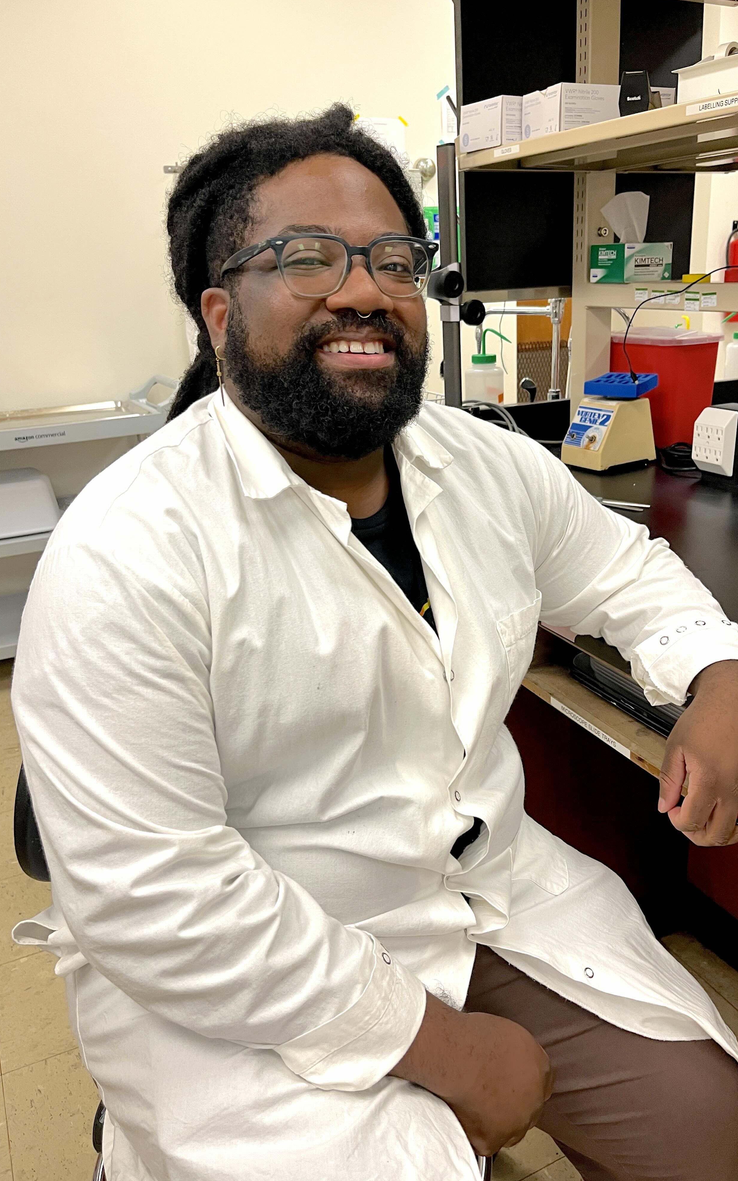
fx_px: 901
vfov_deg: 66.5
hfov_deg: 44.4
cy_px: 588
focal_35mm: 28
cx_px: 432
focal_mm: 5.1
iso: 100
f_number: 1.6
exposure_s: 1/60
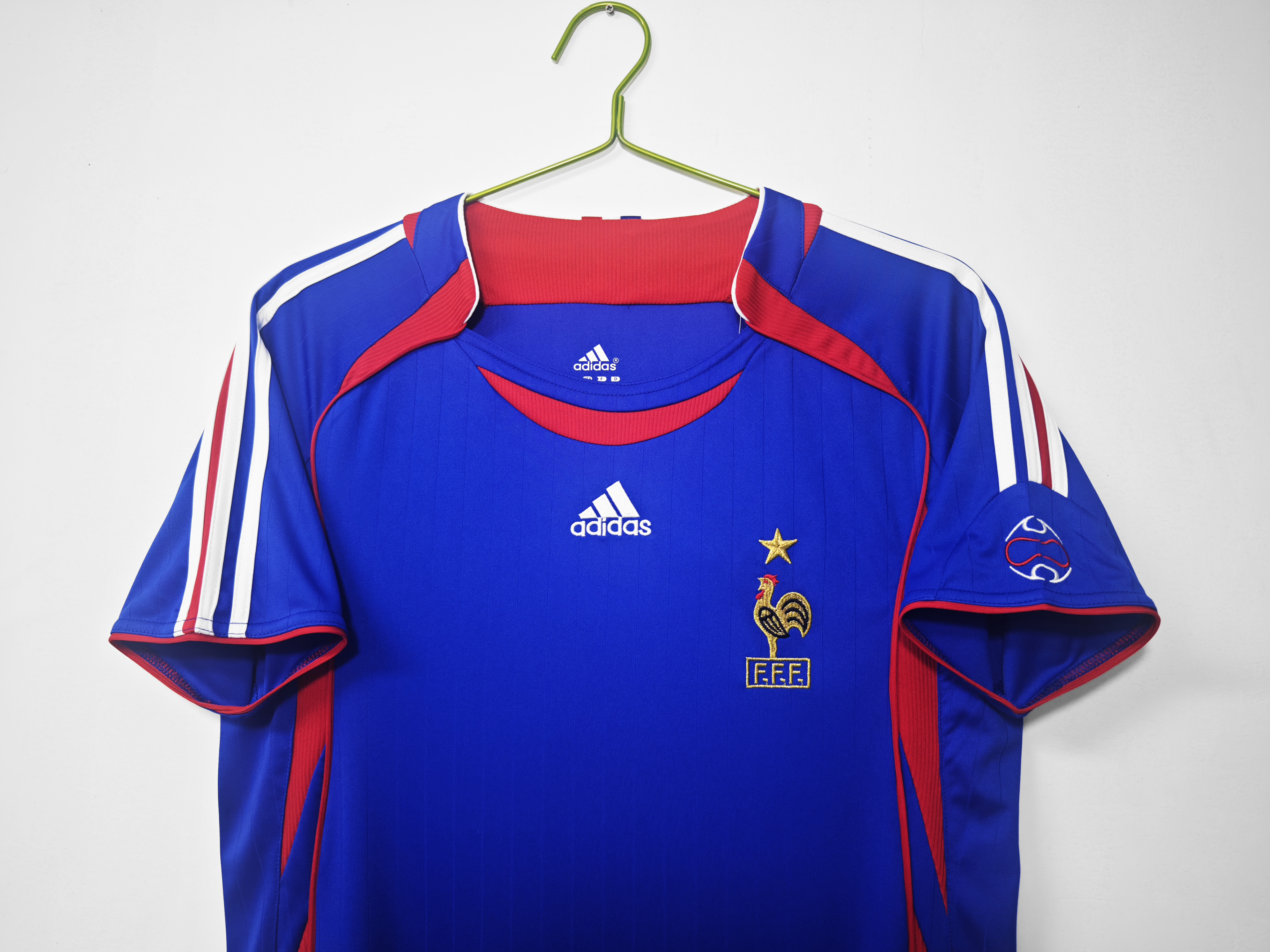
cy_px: 476
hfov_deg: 73.9
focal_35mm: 23
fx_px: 844
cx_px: 635
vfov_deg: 58.9
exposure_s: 1/120
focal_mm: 8.67
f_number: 1.75
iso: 242
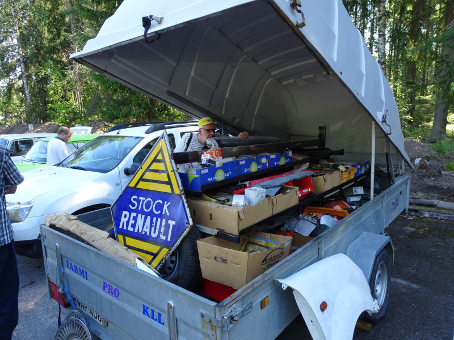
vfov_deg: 56.8
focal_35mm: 24
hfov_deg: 71.6
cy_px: 170
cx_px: 227
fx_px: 315
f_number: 3.5
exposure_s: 1/60
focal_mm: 4.1
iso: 80
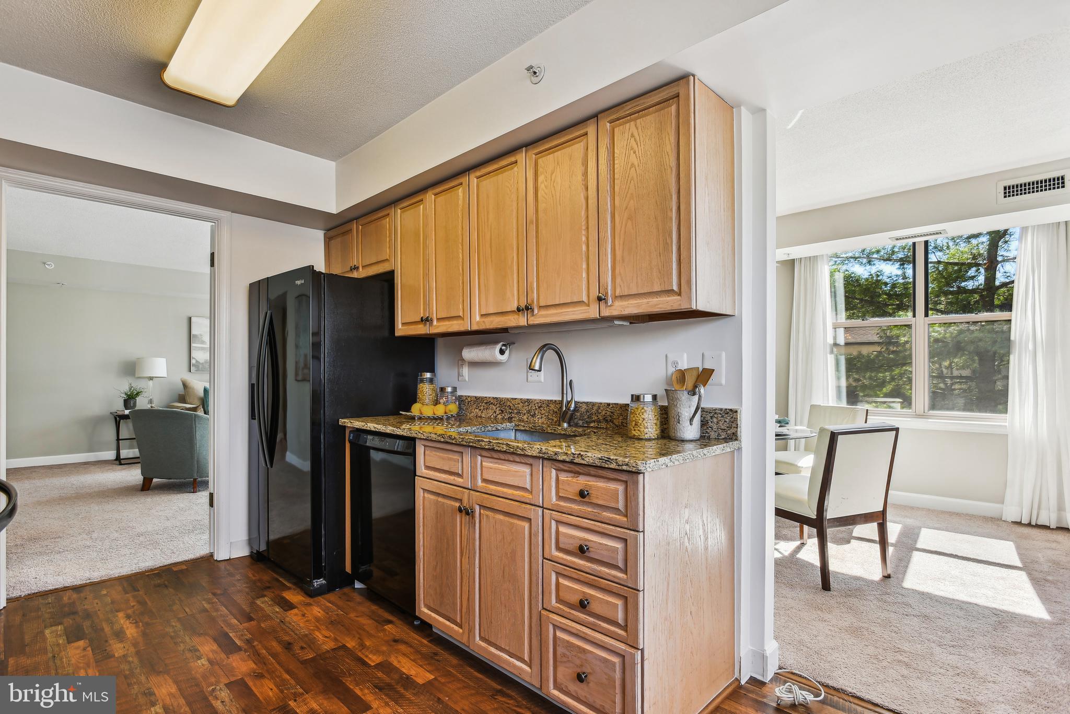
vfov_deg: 70.5
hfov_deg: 93.3
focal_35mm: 17
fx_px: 505
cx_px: 535
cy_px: 357
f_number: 8
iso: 100
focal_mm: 17
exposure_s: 1/15
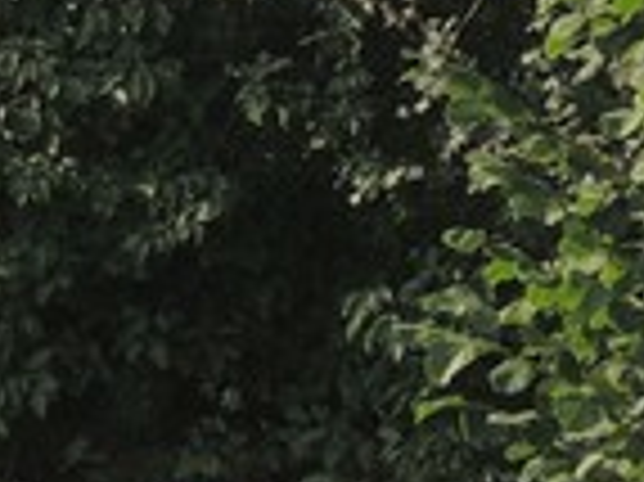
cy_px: 802
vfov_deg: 1.1
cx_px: 405
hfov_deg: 1.5
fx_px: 24686
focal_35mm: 1328
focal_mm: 33
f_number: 4.6
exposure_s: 1/400
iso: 100
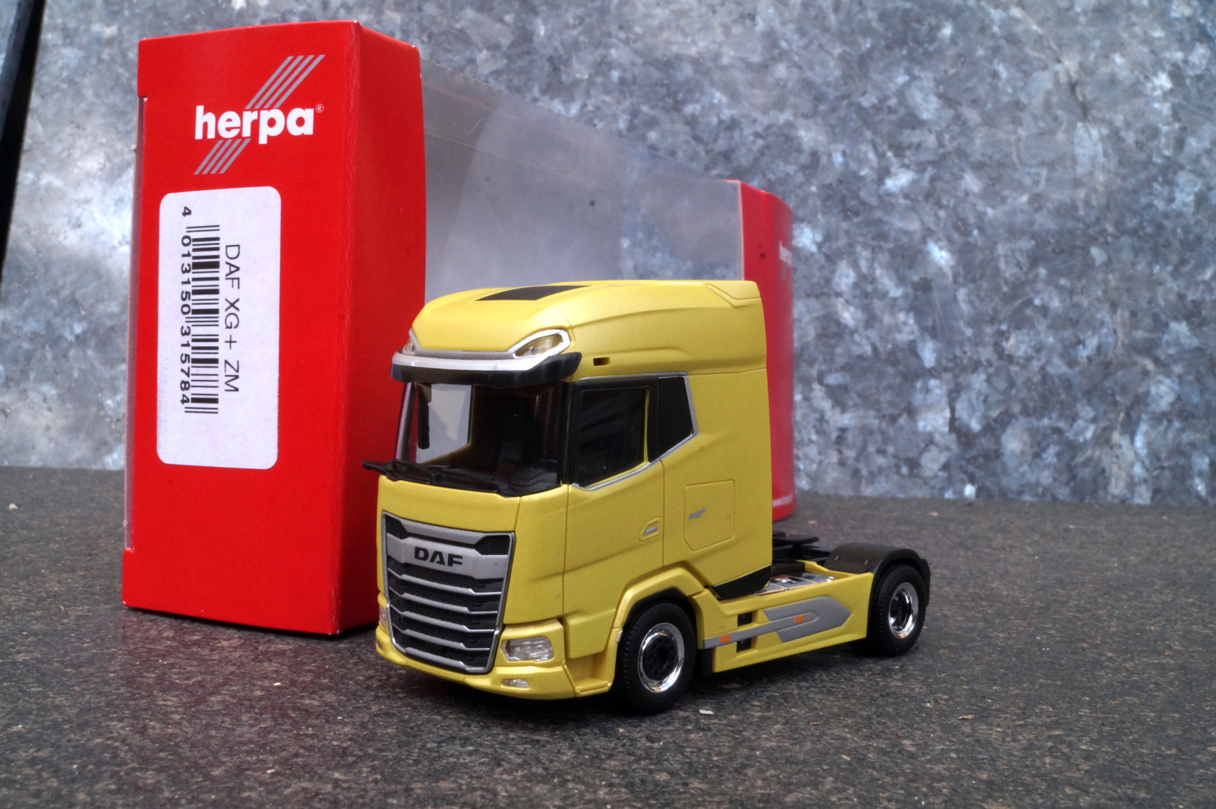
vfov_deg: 31.9
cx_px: 608
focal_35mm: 42
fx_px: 1418
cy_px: 404
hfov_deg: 46.4
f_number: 25
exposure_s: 1/60
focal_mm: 28
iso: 640
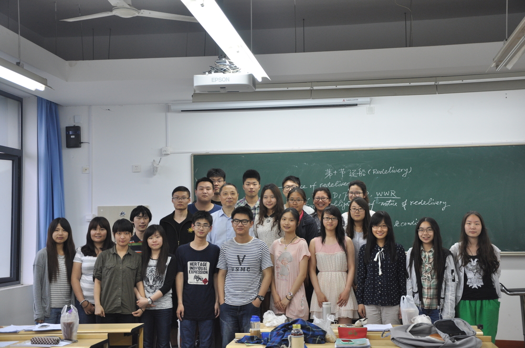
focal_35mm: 52
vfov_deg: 25.7
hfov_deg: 37.9
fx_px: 765
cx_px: 262
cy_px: 174
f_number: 5
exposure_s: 1/25
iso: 400
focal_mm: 35
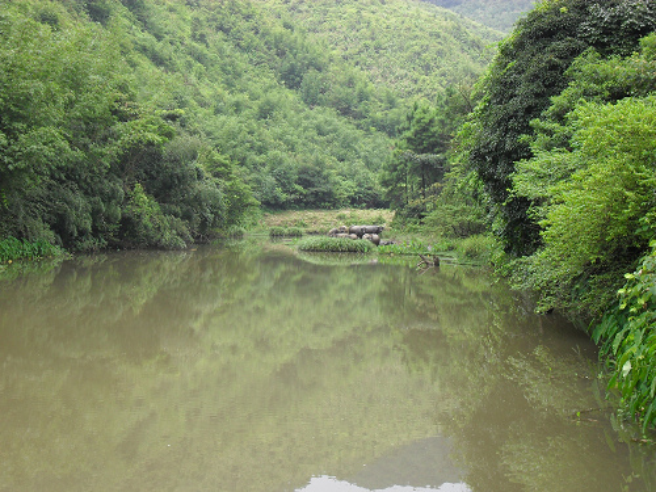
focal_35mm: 57
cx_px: 328
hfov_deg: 33.8
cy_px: 246
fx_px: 1080
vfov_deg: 25.7
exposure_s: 1/180
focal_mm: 10.1
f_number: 4.3
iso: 100
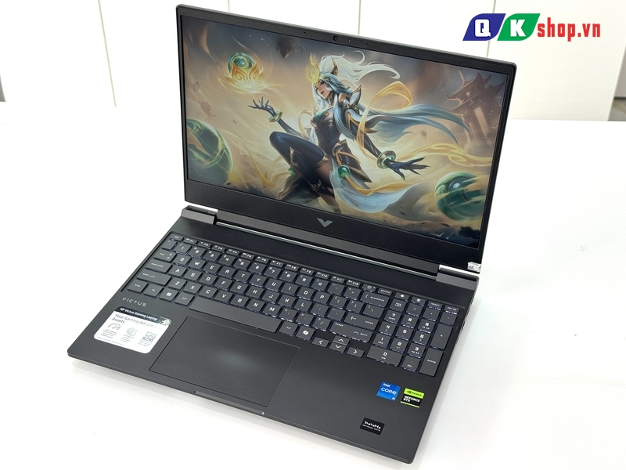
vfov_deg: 30.3
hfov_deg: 39.7
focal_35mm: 48
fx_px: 868
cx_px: 313
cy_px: 235
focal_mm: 6.76
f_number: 1.78
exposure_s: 1/168
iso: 64
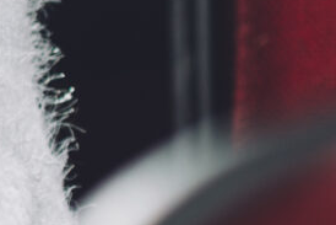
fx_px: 5939
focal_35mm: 636
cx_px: -812
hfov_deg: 3.2
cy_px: -437
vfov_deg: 2.1
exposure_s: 1/160
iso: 250
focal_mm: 85
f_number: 2.8
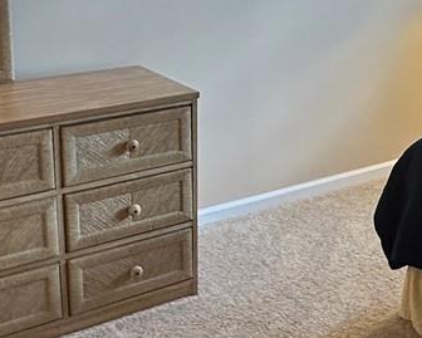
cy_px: 109
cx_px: 288
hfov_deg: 28.9
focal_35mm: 65
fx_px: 812
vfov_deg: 23.4
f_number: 2.2
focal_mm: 2.22
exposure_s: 1/120
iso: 320
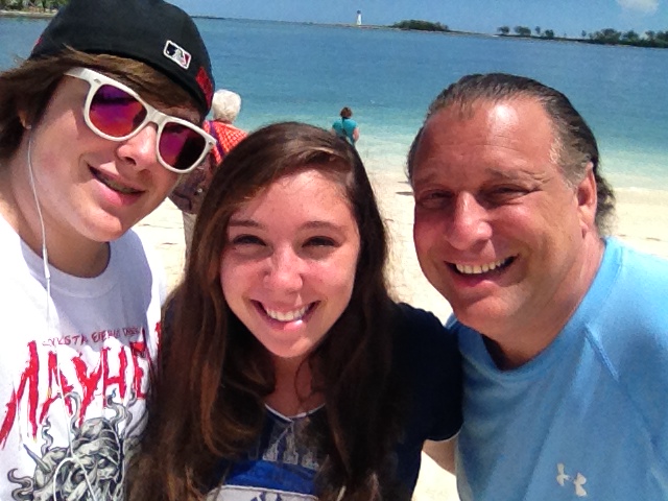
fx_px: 675
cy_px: 250
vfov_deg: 40.7
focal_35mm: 35
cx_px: 334
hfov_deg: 52.6
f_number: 2.4
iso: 160
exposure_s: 1/8000
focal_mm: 1.85
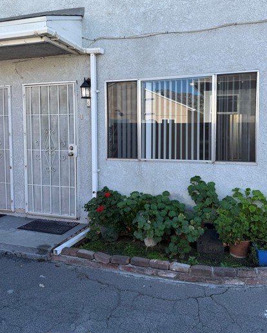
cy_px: 142
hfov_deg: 49.9
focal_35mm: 29
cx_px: 144
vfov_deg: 60.1
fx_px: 286
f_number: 1.78
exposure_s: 1/1139
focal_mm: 6.76
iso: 80
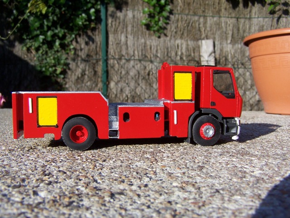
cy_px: 109
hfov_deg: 49.0
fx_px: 318
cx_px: 145
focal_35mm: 38
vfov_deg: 37.7
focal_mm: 6.3
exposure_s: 1/750
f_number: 4
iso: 80
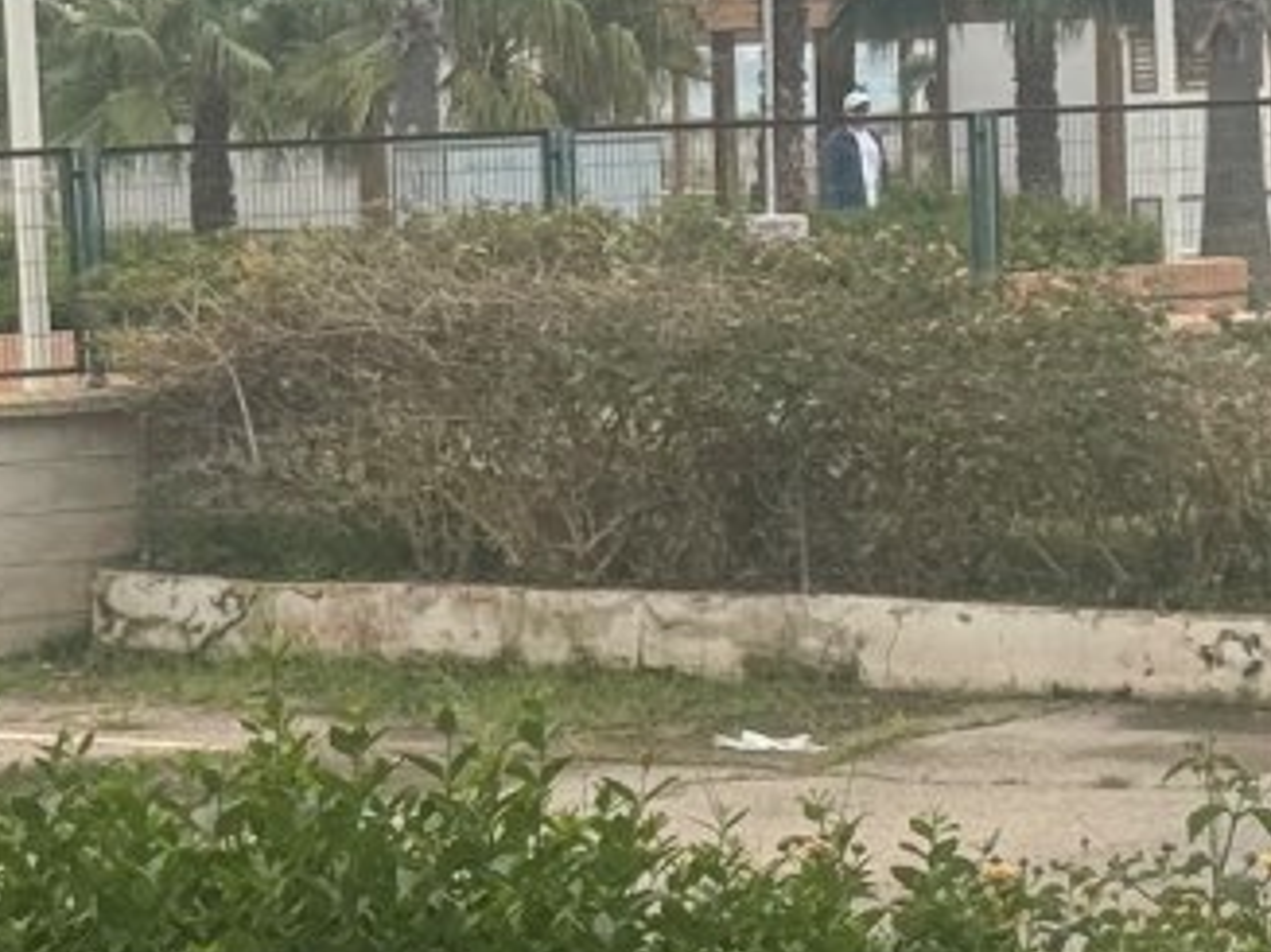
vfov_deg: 6.7
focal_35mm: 220
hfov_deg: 9.0
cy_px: 391
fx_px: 8075
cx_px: 649
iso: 64
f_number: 1.78
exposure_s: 1/2717
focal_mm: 6.76
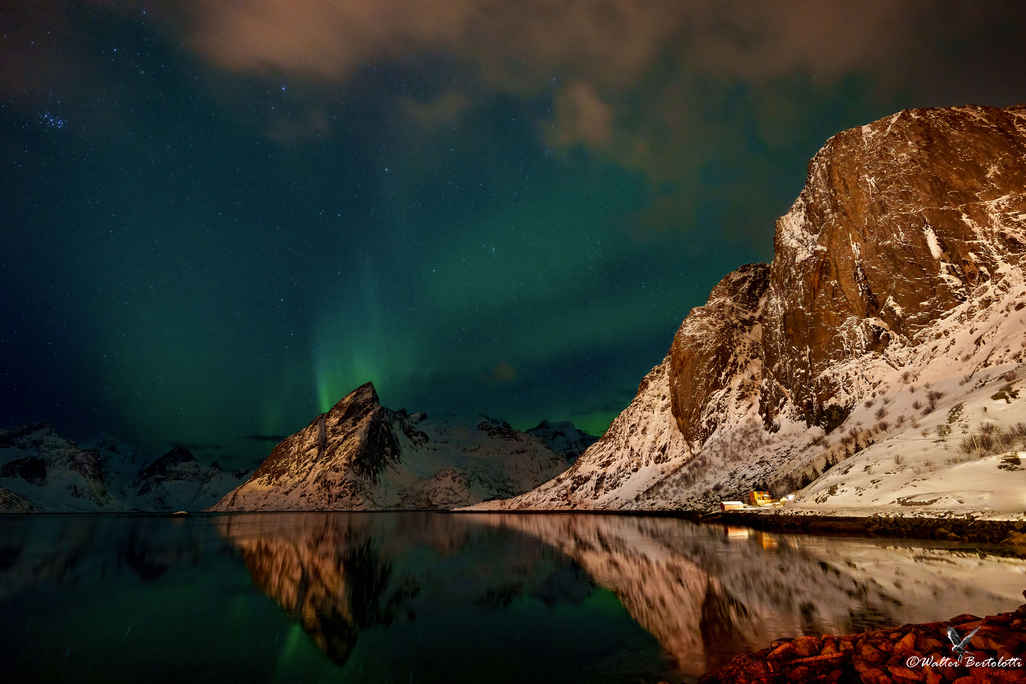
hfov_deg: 104.3
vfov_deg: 81.2
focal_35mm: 14
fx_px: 399
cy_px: 342
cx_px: 513
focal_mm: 14
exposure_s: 6
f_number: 1.8
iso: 2000
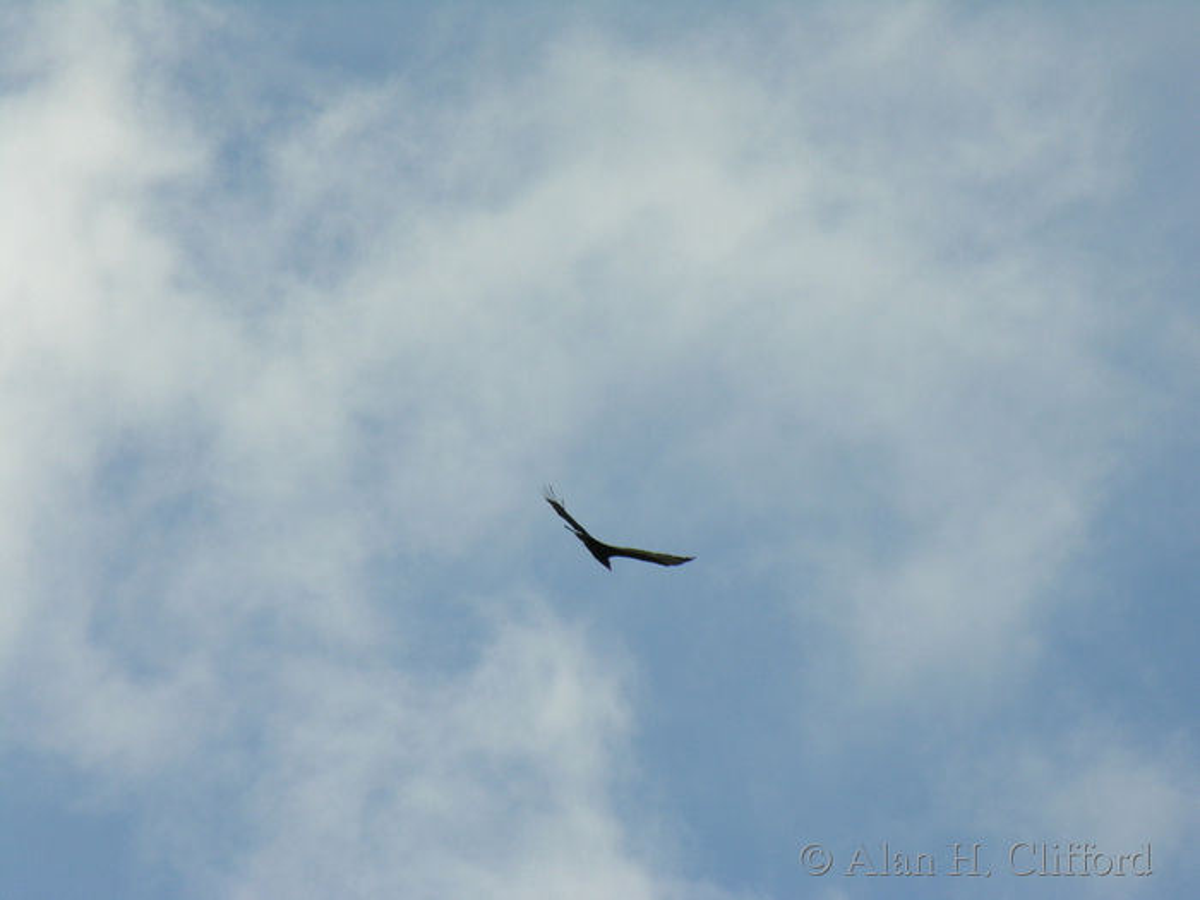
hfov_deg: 5.7
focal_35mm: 350
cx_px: 600
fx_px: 12133
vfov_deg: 4.2
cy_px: 450
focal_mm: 89
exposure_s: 1/293
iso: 100
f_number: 7.4
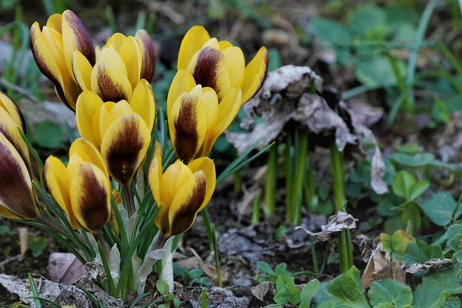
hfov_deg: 1.8
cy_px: 125
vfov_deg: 1.2
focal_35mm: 1140
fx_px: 14629
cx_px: 178
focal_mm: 560
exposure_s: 1/500
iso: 2500
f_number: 8
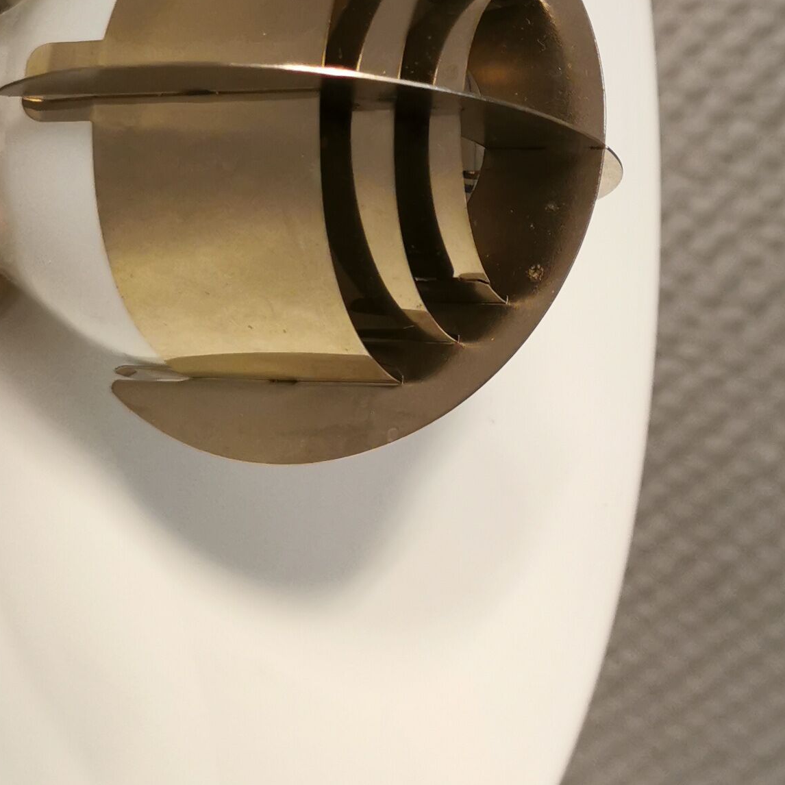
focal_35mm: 76
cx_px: 610
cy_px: 134
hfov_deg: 22.5
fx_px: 1950
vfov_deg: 22.4
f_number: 1.6
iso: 250
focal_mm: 5.56
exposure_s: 1/60
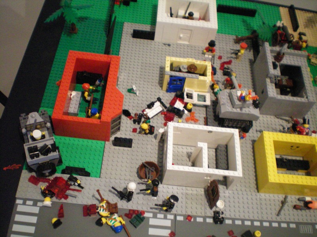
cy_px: 118
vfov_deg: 37.7
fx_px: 348
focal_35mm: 38
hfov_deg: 49.0
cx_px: 158
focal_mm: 6.3
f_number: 3.1
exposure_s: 1/20
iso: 400
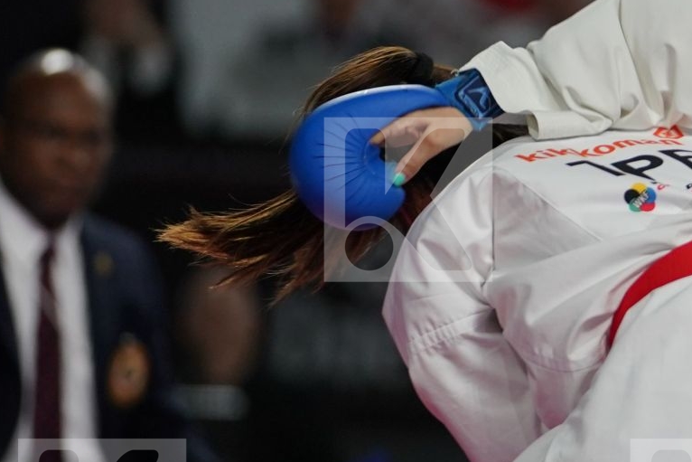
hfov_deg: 3.1
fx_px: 12784
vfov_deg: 2.1
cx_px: 715
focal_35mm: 665
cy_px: 200
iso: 1000
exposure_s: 1/1000
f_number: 2.8
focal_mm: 189
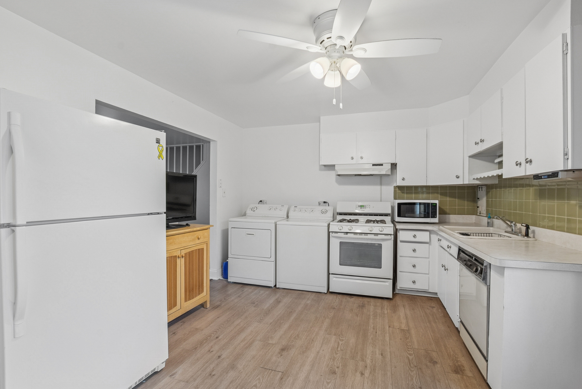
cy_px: 194
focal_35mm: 15
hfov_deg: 100.4
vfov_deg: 77.4
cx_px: 291
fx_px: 243
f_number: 8
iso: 400
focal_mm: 10
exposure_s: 1/8
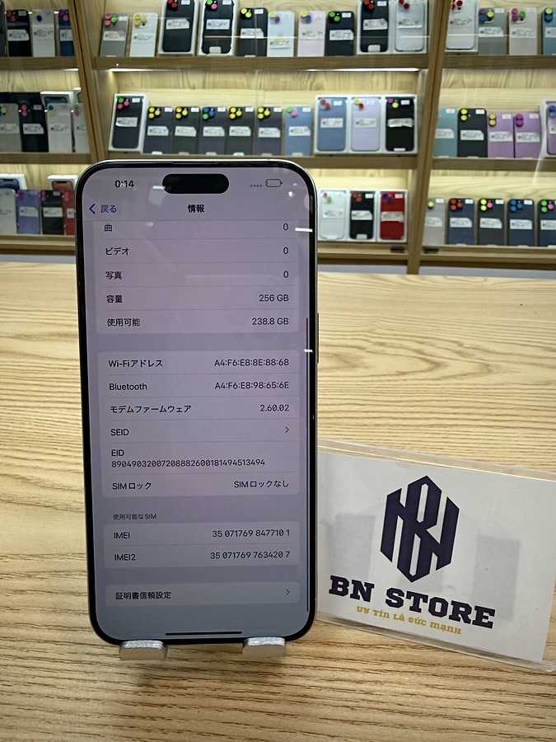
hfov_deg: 56.8
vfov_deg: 71.6
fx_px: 514
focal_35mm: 24
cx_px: 278
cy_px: 371
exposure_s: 1/120
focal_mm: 2.22
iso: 80
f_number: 2.2
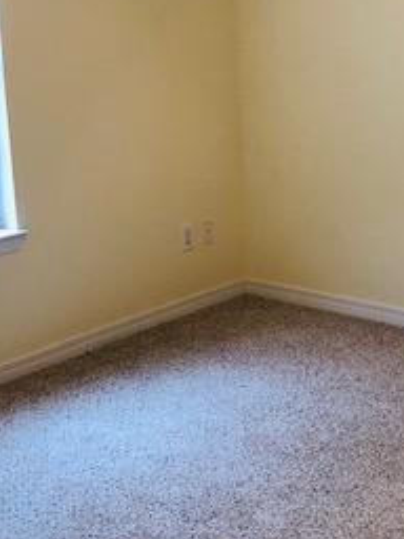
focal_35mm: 70
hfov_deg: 20.6
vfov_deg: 27.8
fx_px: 1089
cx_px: 351
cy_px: 257
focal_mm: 3.99
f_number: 1.8
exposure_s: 1/18
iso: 40
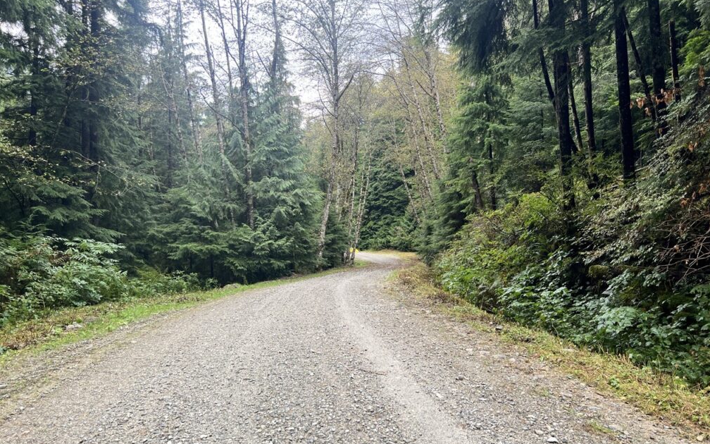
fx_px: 542
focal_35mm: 28
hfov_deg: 66.5
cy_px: 232
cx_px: 360
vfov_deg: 44.5
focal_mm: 5.7
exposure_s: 1/242
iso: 50
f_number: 1.5
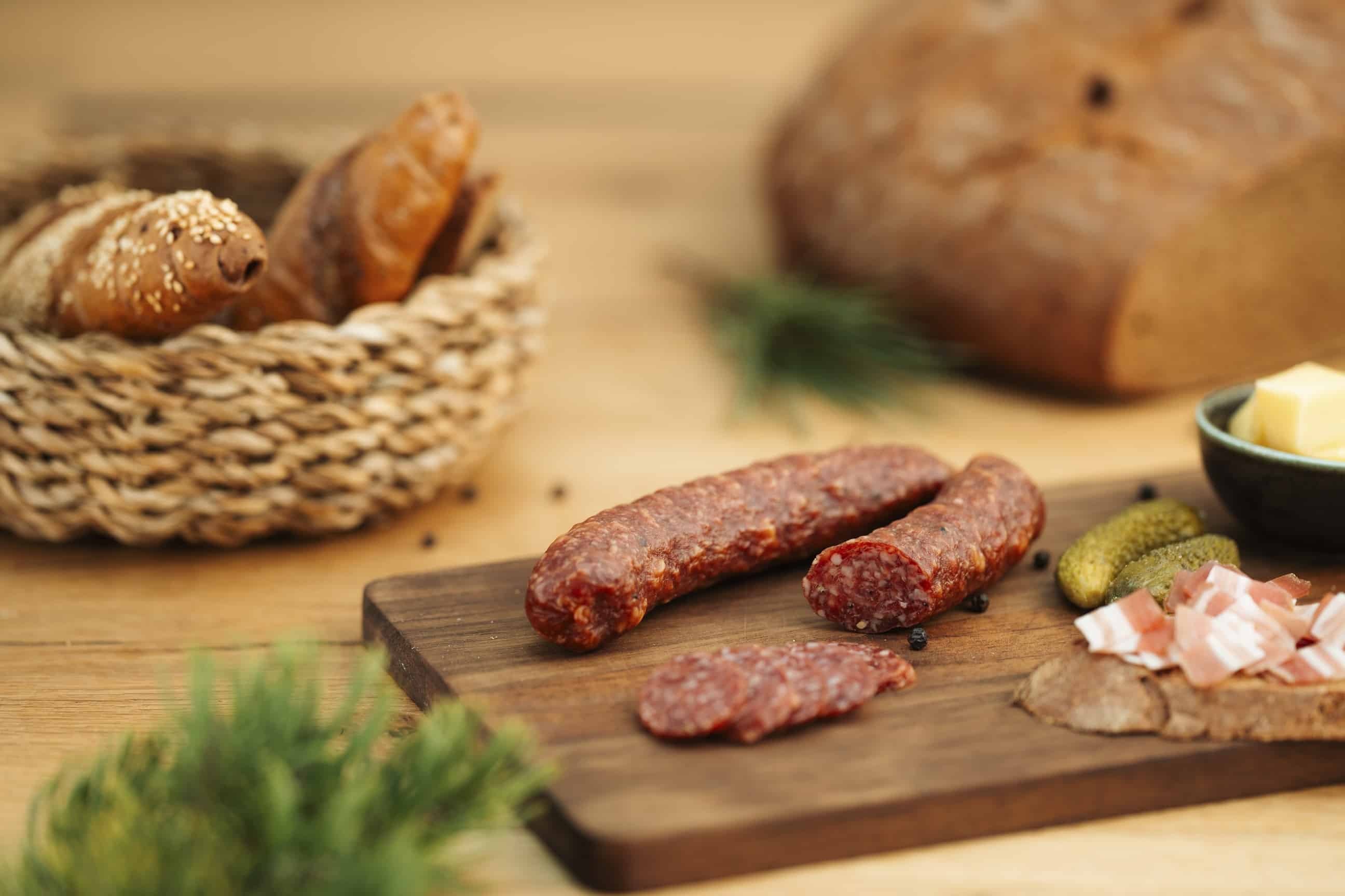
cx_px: 672
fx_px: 5043
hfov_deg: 15.2
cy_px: 448
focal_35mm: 135
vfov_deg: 10.2
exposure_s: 1/200
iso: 125
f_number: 2.2
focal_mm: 135
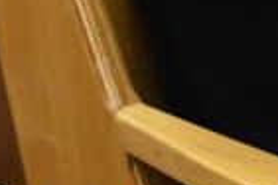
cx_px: 24
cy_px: -345
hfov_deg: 3.8
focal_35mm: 544
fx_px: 4201
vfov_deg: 2.5
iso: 6400
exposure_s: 1/125
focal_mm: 75
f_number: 5.6
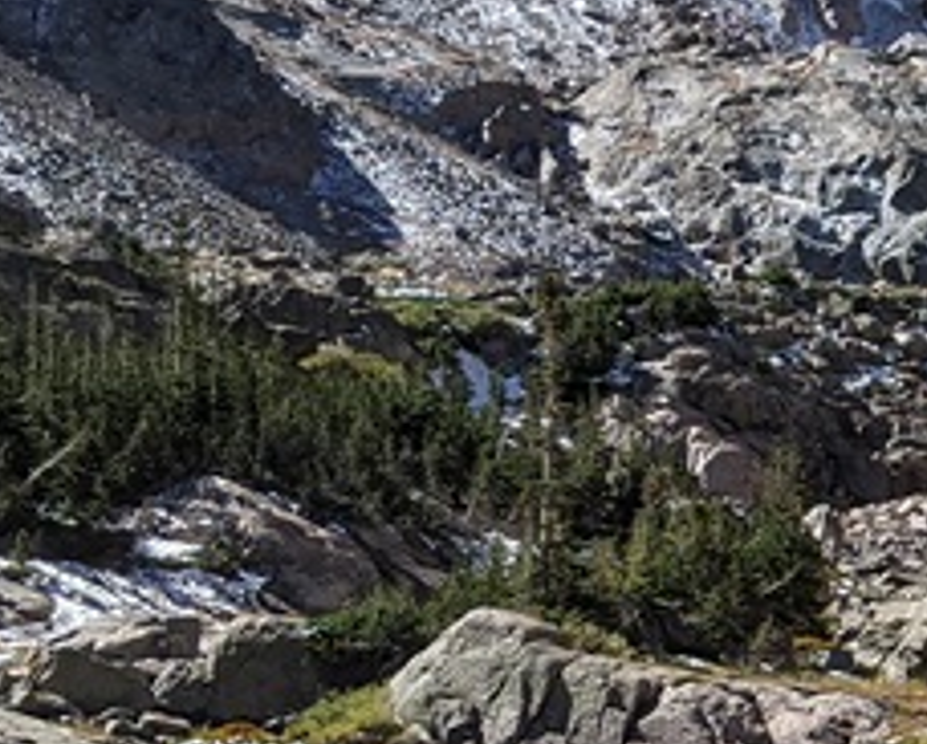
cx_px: 1258
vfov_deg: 13.1
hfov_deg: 15.4
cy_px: 543
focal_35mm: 118
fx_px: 3242
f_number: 1.8
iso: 51
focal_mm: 4.44
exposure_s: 1/2611
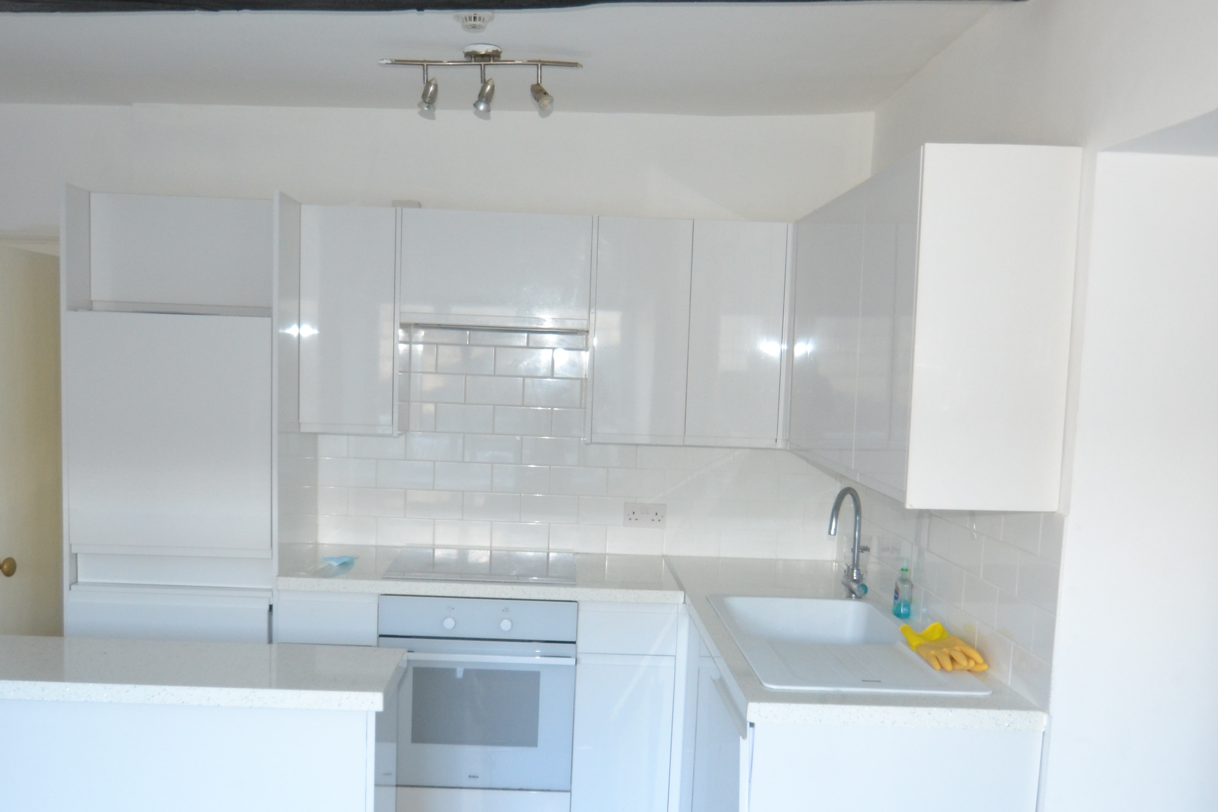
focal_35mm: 33
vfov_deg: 39.8
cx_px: 612
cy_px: 477
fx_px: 1116
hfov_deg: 57.2
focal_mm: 14
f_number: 3.8
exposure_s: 1/60
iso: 800
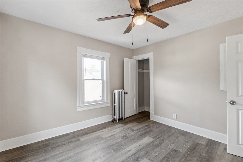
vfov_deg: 77.3
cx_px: 122
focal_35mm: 15
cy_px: 81
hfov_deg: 100.4
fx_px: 101
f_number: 8
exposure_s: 1/320
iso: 1600
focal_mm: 10
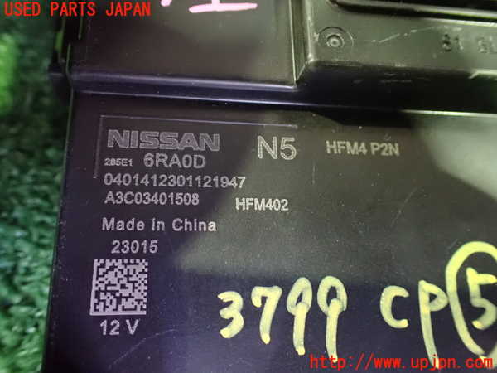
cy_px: 186
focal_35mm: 30
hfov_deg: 60.0
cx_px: 248
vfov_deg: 46.8
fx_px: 431
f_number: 2.3
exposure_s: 1/13
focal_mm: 5.4
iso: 1600
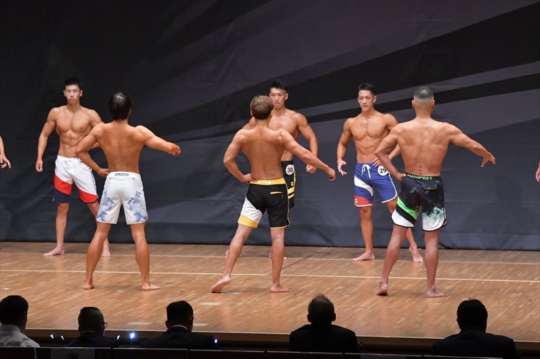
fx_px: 2609
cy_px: 180
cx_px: 270
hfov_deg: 11.8
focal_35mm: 174
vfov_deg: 7.9
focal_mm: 116
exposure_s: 1/400
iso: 6400
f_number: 5.6
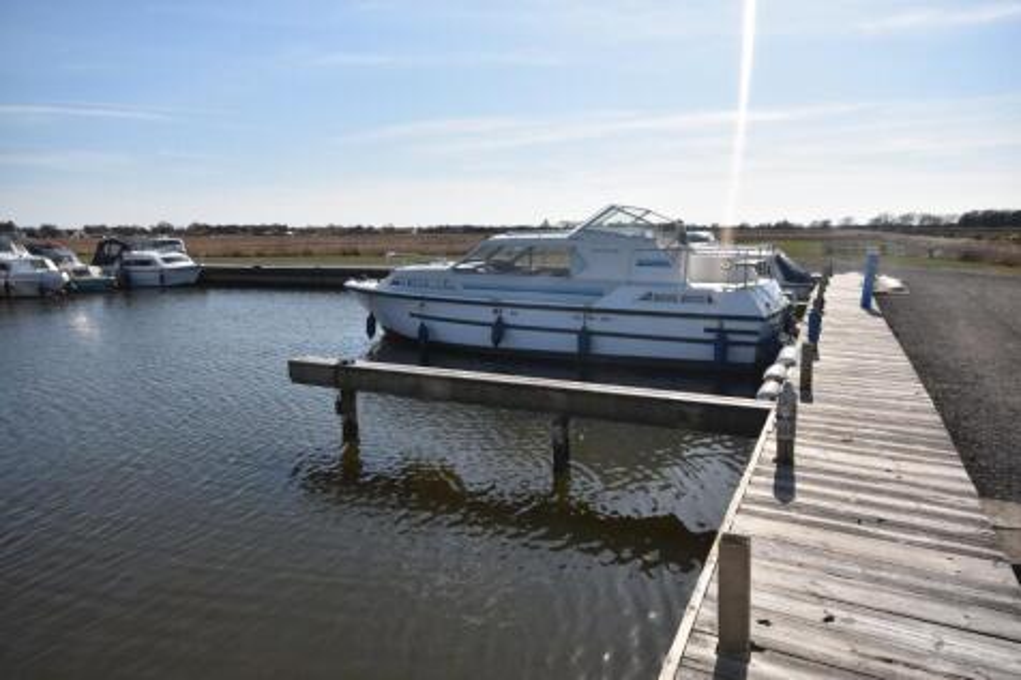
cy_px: 340
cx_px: 510
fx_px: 680
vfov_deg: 53.1
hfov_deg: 73.8
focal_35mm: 24
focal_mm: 16
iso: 100
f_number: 11
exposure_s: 1/200
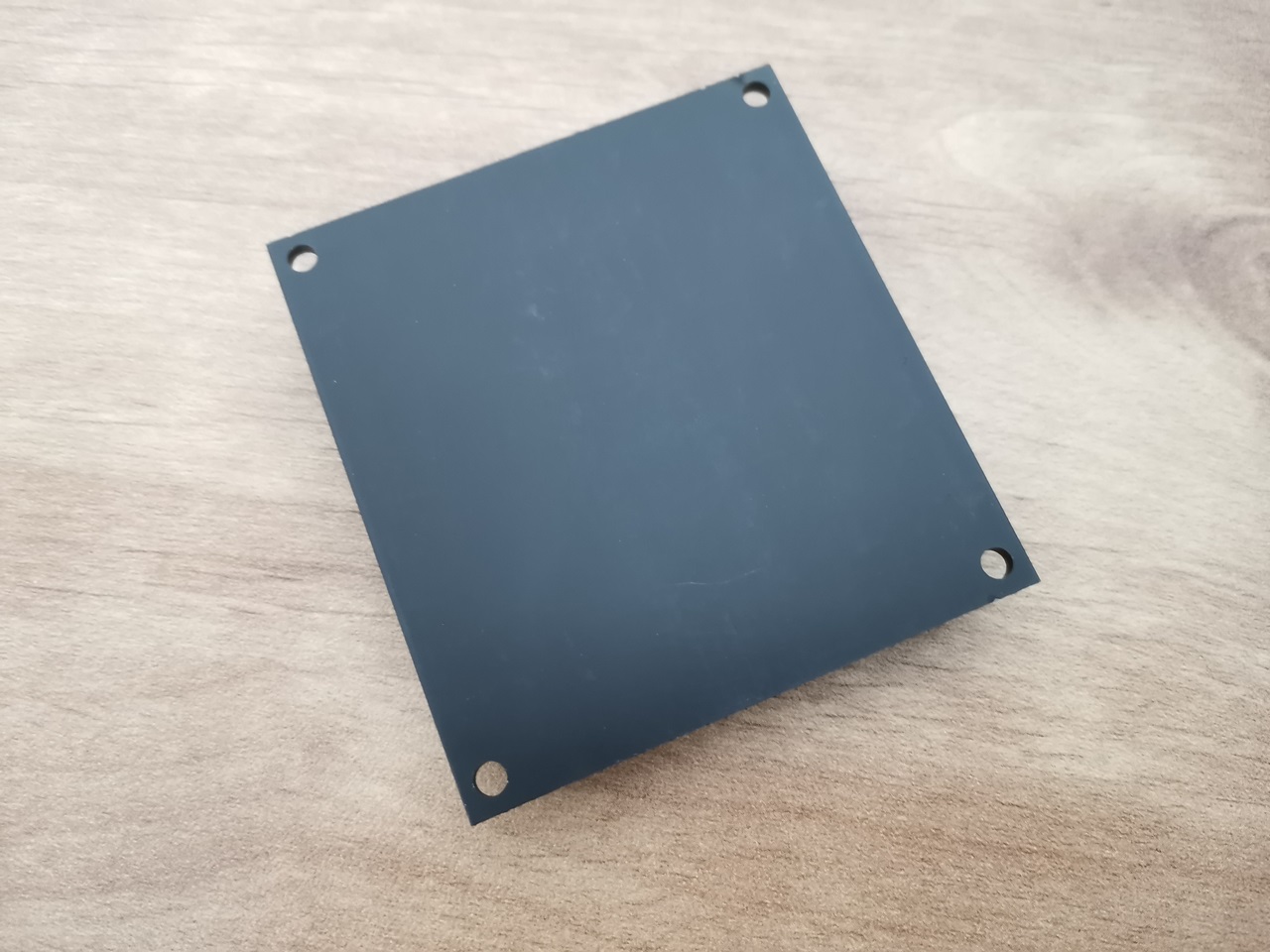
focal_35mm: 26
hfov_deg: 67.3
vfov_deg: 53.1
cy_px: 476
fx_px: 954
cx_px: 635
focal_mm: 4.75
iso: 640
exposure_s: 1/33.3
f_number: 1.8
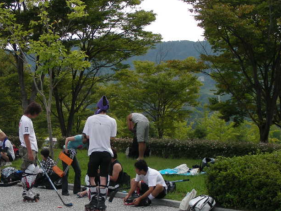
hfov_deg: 24.1
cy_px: 144
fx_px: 650
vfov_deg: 18.4
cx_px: 63
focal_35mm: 80
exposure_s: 1/370
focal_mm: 8
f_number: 4
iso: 50
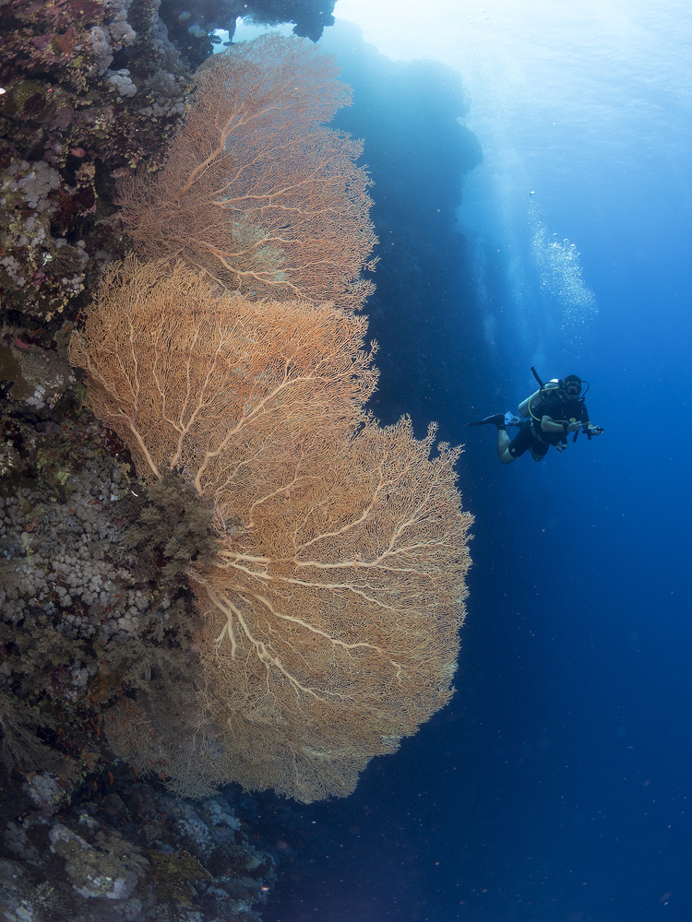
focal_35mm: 16
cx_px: 346
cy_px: 461
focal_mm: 8
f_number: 8
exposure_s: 1/100
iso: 200
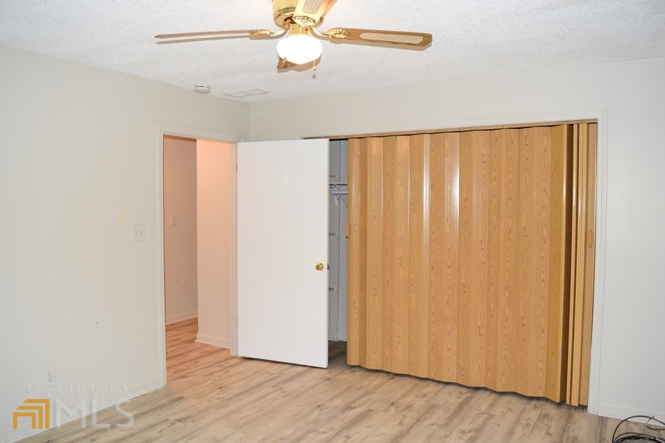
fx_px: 499
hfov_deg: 67.4
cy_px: 222
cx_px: 332
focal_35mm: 27
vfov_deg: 47.9
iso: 1250
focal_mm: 18
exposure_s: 1/60
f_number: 5.6
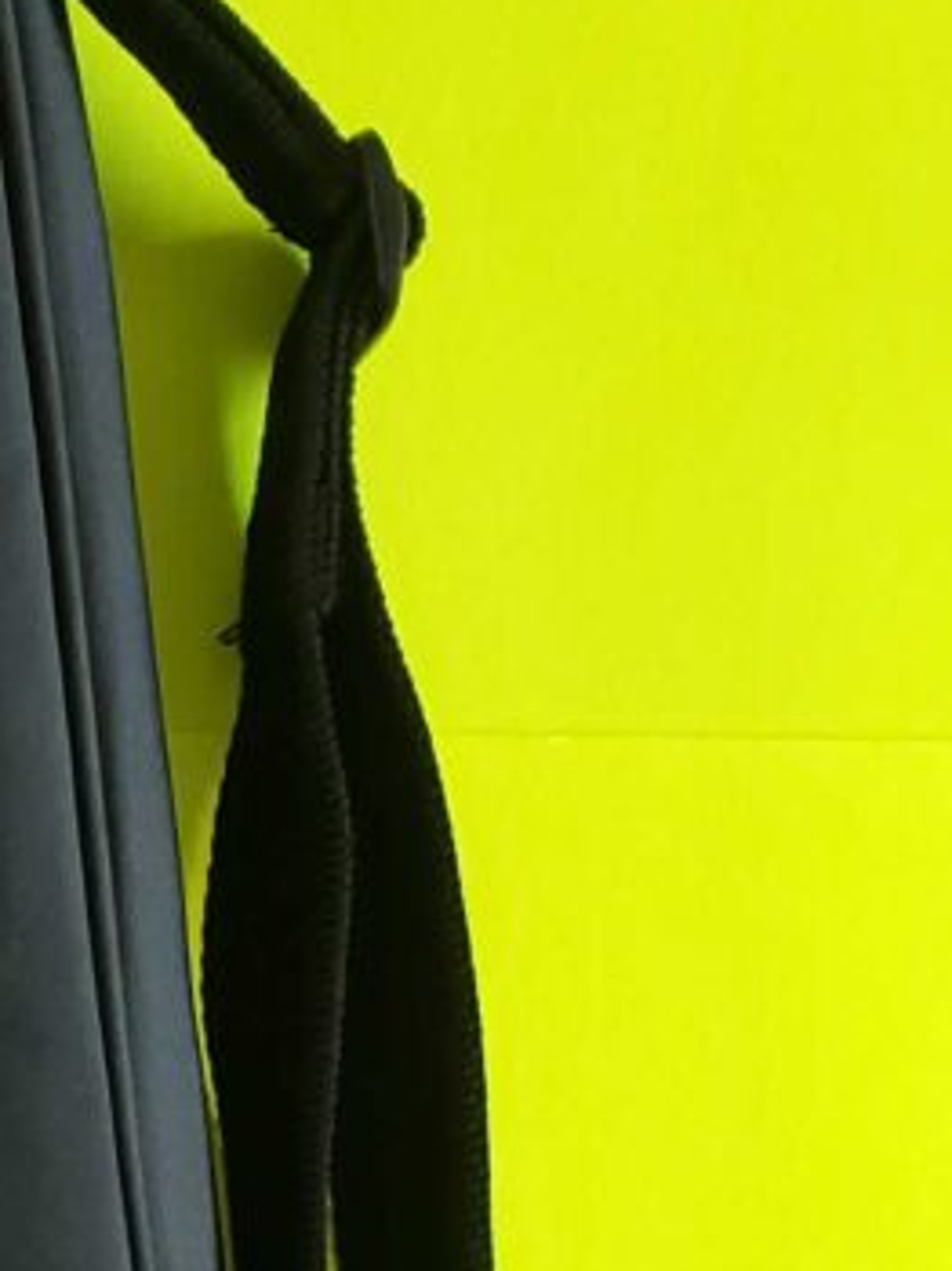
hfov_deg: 11.3
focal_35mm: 119
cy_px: 1758
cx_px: -905
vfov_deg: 15.6
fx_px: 4369
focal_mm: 4.3
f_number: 1.5
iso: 50
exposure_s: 1/60
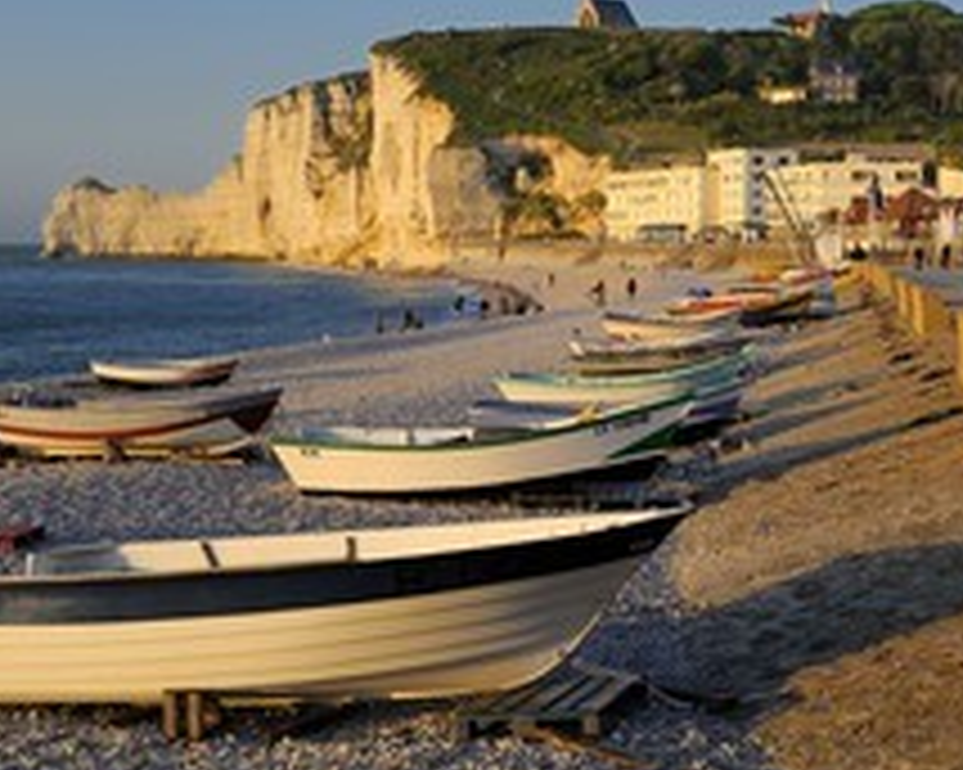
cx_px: 562
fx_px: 1994
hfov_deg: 27.1
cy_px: 311
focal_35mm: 70
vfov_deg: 21.8
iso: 200
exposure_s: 1/160
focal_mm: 38
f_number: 8
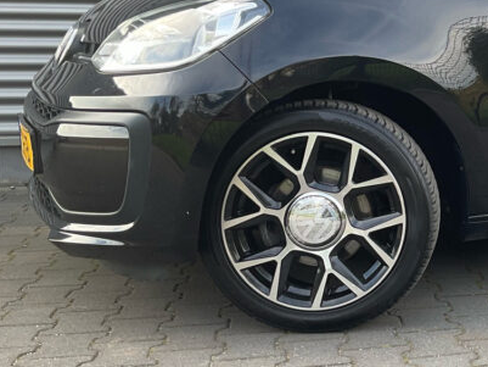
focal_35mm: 74
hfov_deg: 23.9
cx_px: 591
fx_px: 1044
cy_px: 123
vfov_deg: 19.8
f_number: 1.8
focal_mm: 3
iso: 16
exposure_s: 1/127
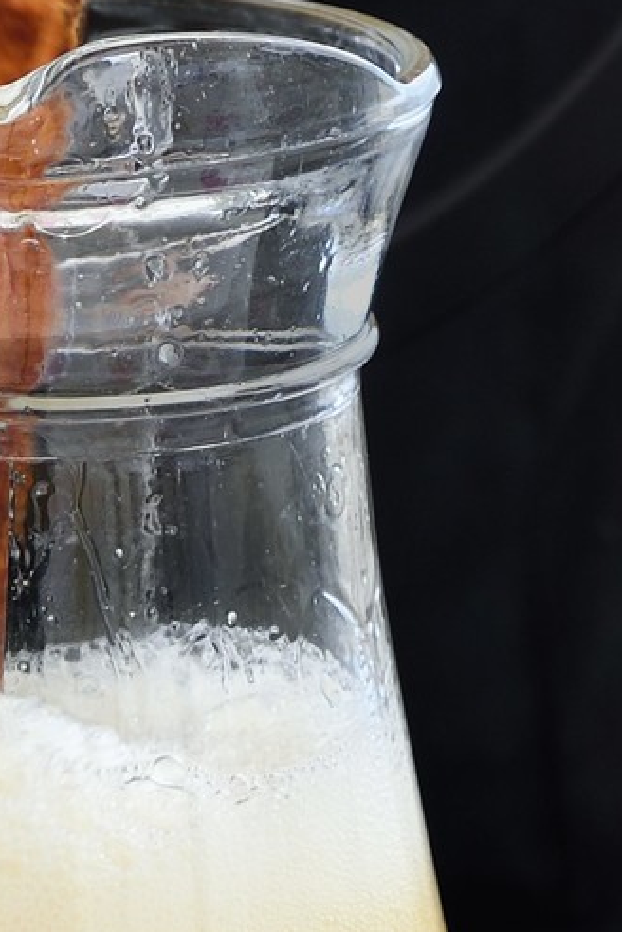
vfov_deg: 8.0
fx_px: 6573
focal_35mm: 254
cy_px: -446
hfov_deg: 5.4
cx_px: -9
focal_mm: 52
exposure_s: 1/200
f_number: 6.3
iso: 200
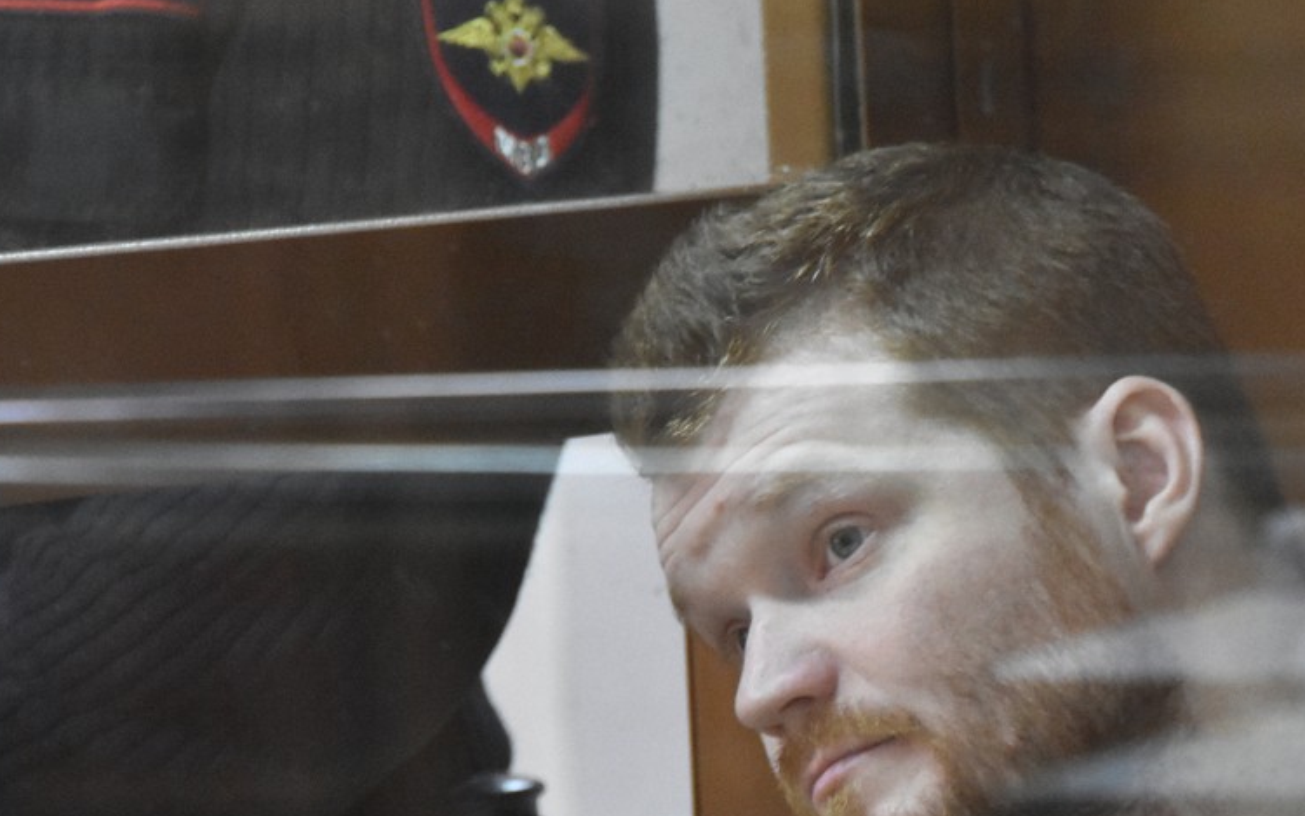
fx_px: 17394
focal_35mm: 489
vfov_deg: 2.7
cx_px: 936
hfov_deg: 4.3
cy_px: 605
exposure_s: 1/30
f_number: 5.6
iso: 5000
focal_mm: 200
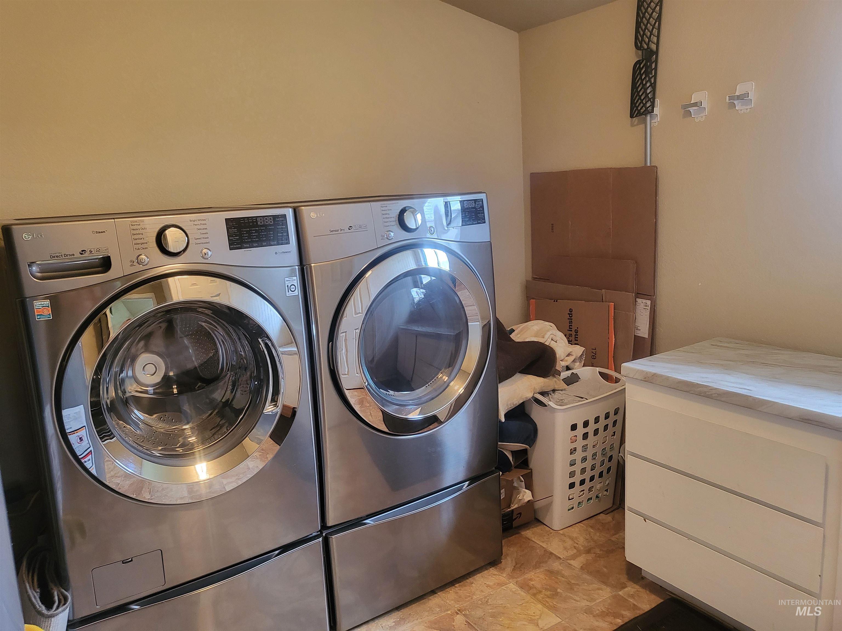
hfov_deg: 67.3
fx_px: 632
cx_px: 421
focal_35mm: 26
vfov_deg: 53.1
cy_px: 316
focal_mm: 4.25
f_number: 1.8
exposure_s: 1/40
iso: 400
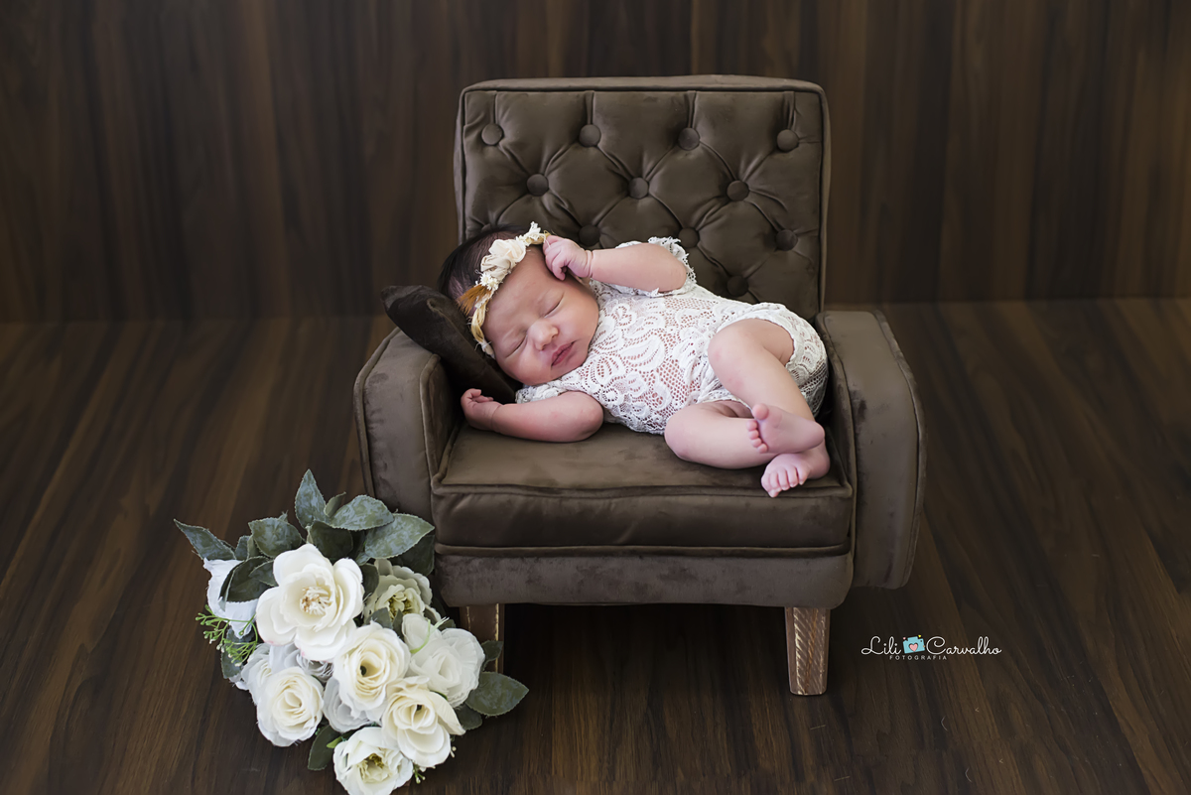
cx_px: 596
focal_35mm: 50
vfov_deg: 27.0
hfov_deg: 39.6
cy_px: 398
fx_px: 1655
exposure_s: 1/125
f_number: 3.5
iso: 1600
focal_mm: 50
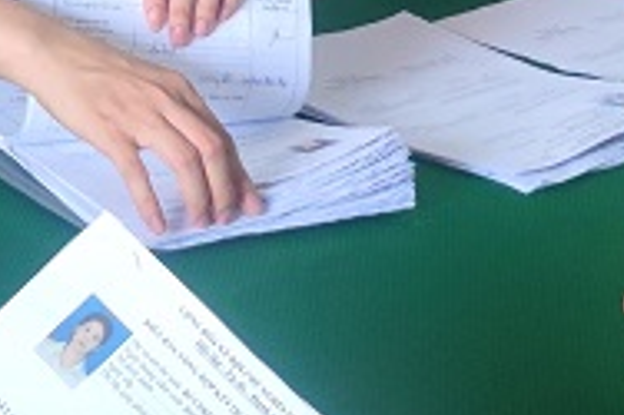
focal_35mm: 133
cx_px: -3
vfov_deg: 8.8
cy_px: -757
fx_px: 2303
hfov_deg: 15.2
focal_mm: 6.72
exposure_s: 1/100
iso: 143
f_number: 1.69
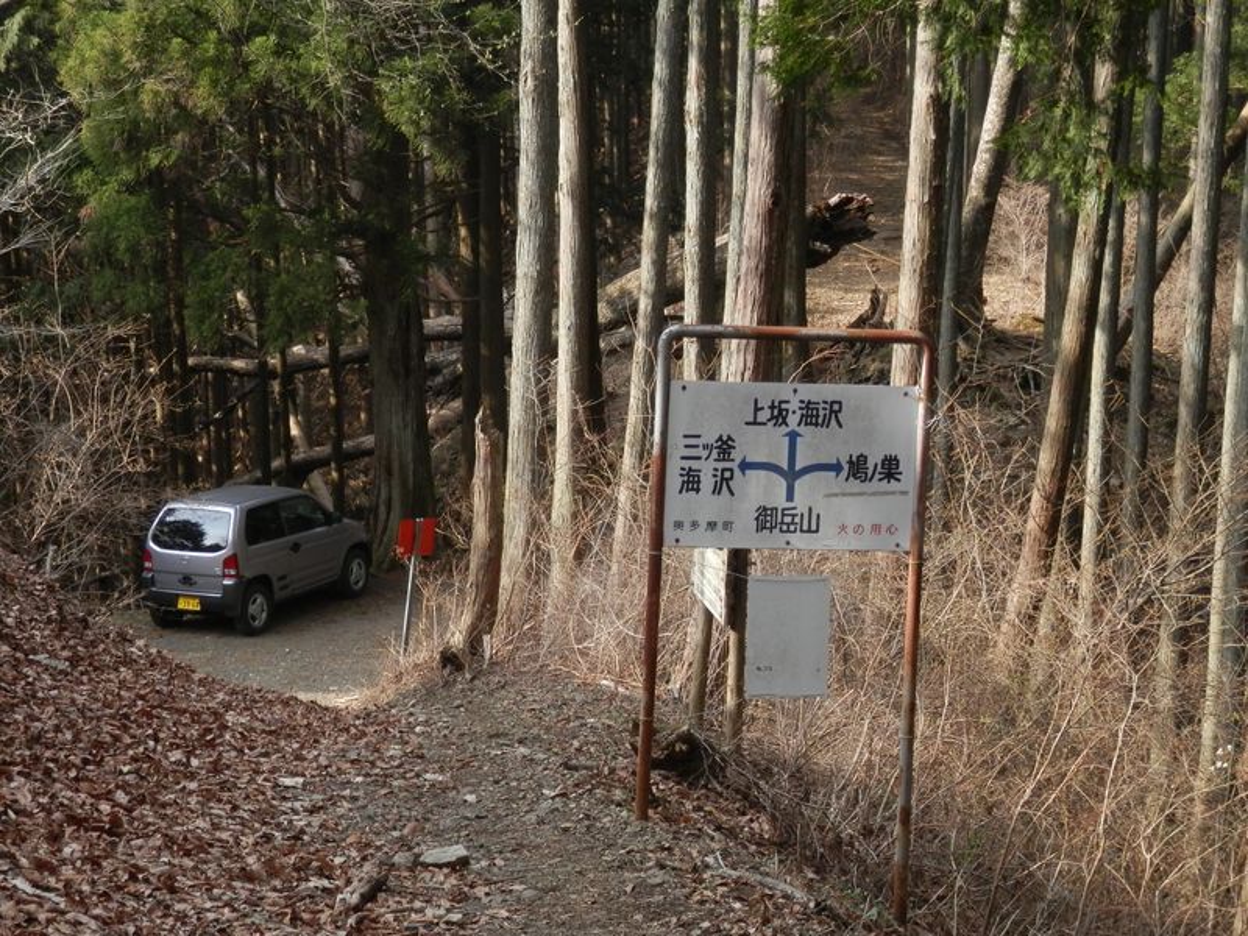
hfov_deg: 26.7
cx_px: 624
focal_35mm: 73
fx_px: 2632
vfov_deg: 20.2
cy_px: 468
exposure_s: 1/125
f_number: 4.5
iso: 100
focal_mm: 13.1
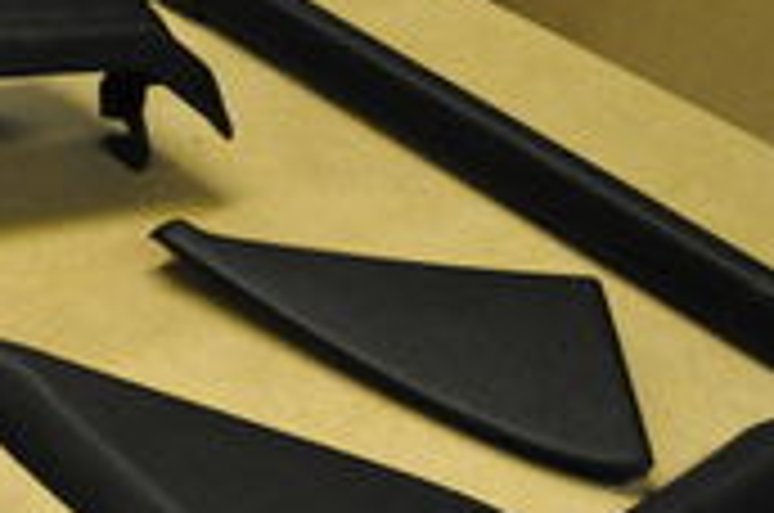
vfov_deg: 11.0
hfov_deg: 15.9
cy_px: 470
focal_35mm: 123
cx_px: -225
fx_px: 2640
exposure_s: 1/200
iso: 1600
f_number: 3.8
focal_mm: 22
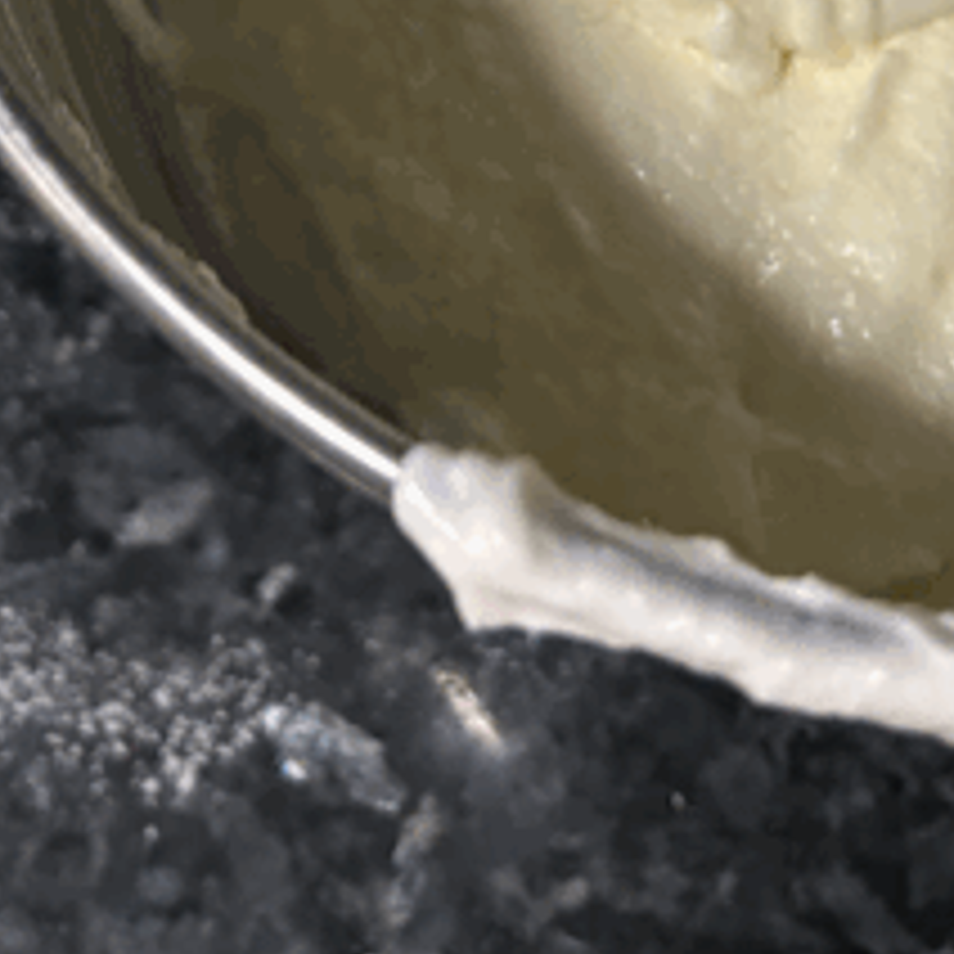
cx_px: 450
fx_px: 2463
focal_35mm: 79
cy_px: -122
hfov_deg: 21.9
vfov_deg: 20.8
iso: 320
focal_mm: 5.7
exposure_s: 1/60
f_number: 1.5
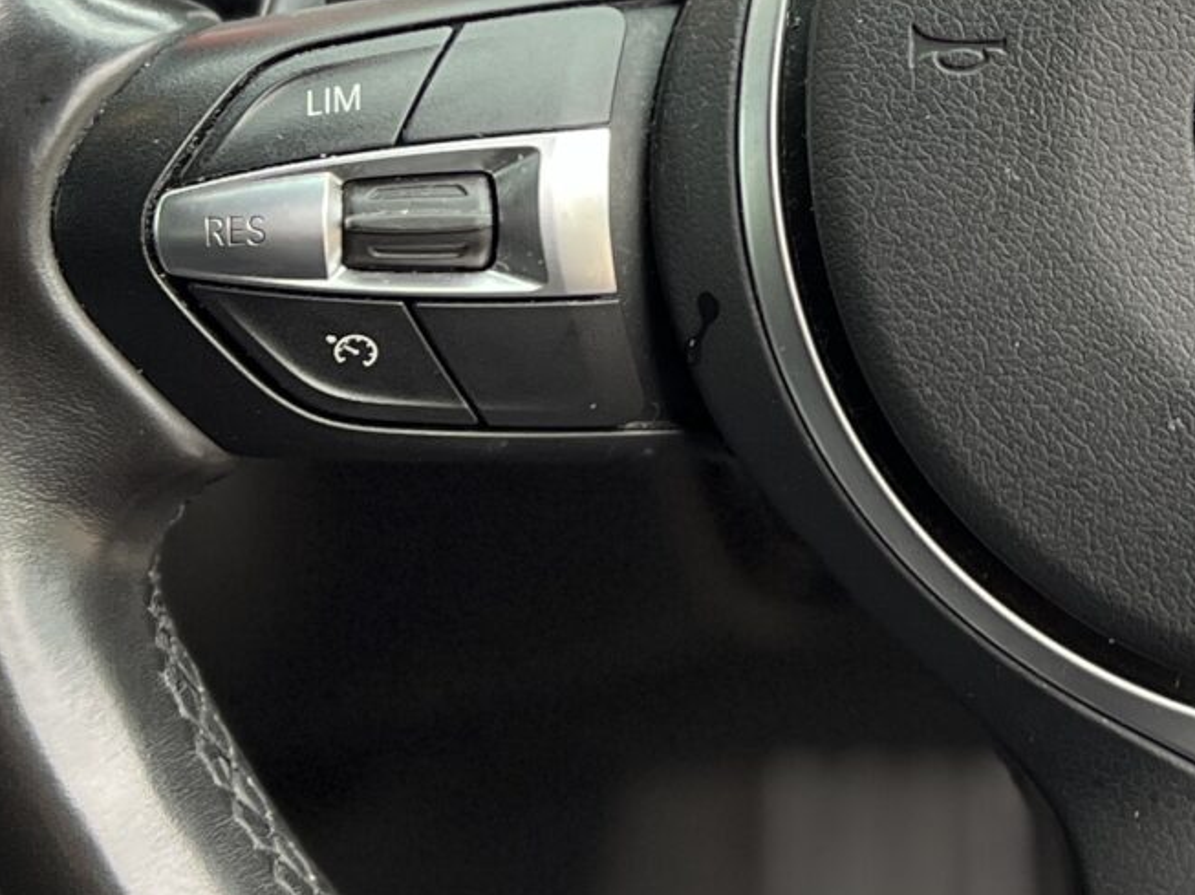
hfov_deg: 18.9
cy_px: 37
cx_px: 1124
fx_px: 3519
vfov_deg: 14.3
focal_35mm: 102
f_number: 1.5
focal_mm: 5.7
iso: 100
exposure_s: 1/121
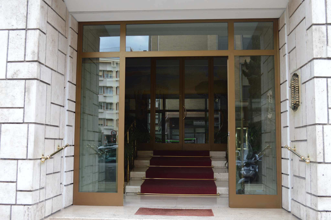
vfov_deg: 34.1
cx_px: 166
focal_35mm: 39
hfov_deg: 49.6
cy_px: 110
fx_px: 358
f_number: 5.6
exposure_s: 1/125
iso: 320
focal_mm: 26
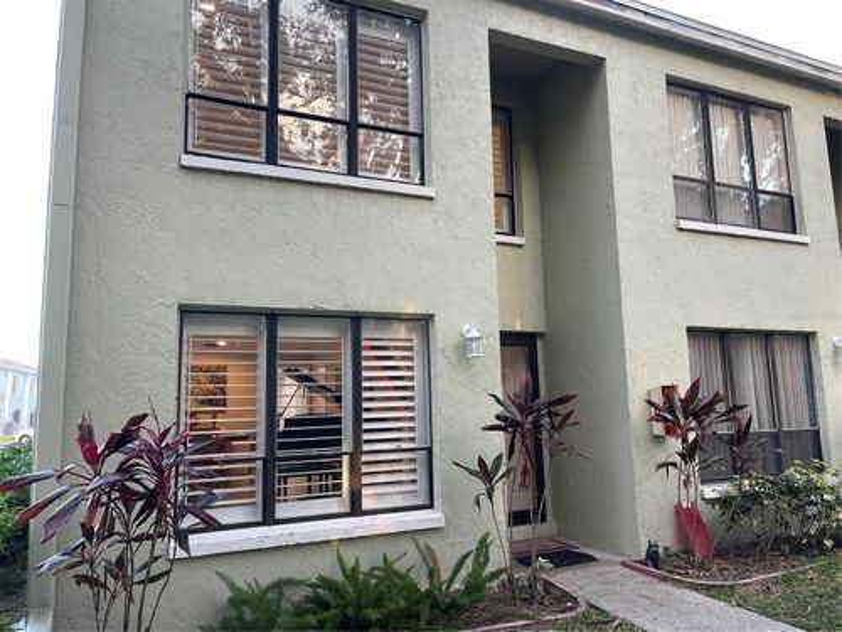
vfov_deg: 54.9
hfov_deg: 69.4
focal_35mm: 25
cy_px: 316
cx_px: 421
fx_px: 608
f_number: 1.6
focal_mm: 5.1
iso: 100
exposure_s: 1/121
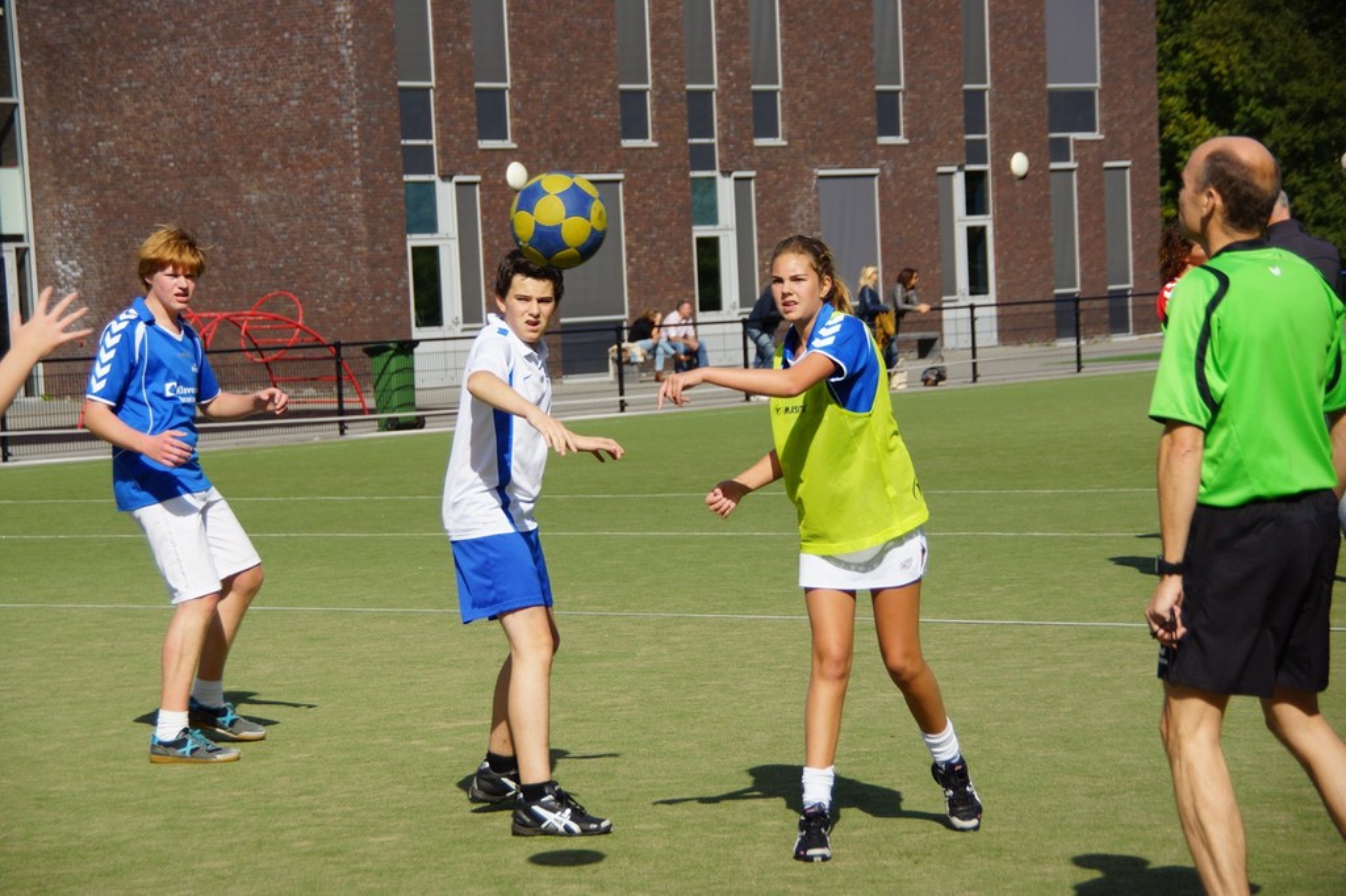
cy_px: 448
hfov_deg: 18.2
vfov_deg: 12.2
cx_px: 673
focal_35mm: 112
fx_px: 4205
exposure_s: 1/800
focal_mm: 75
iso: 100
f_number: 5.6
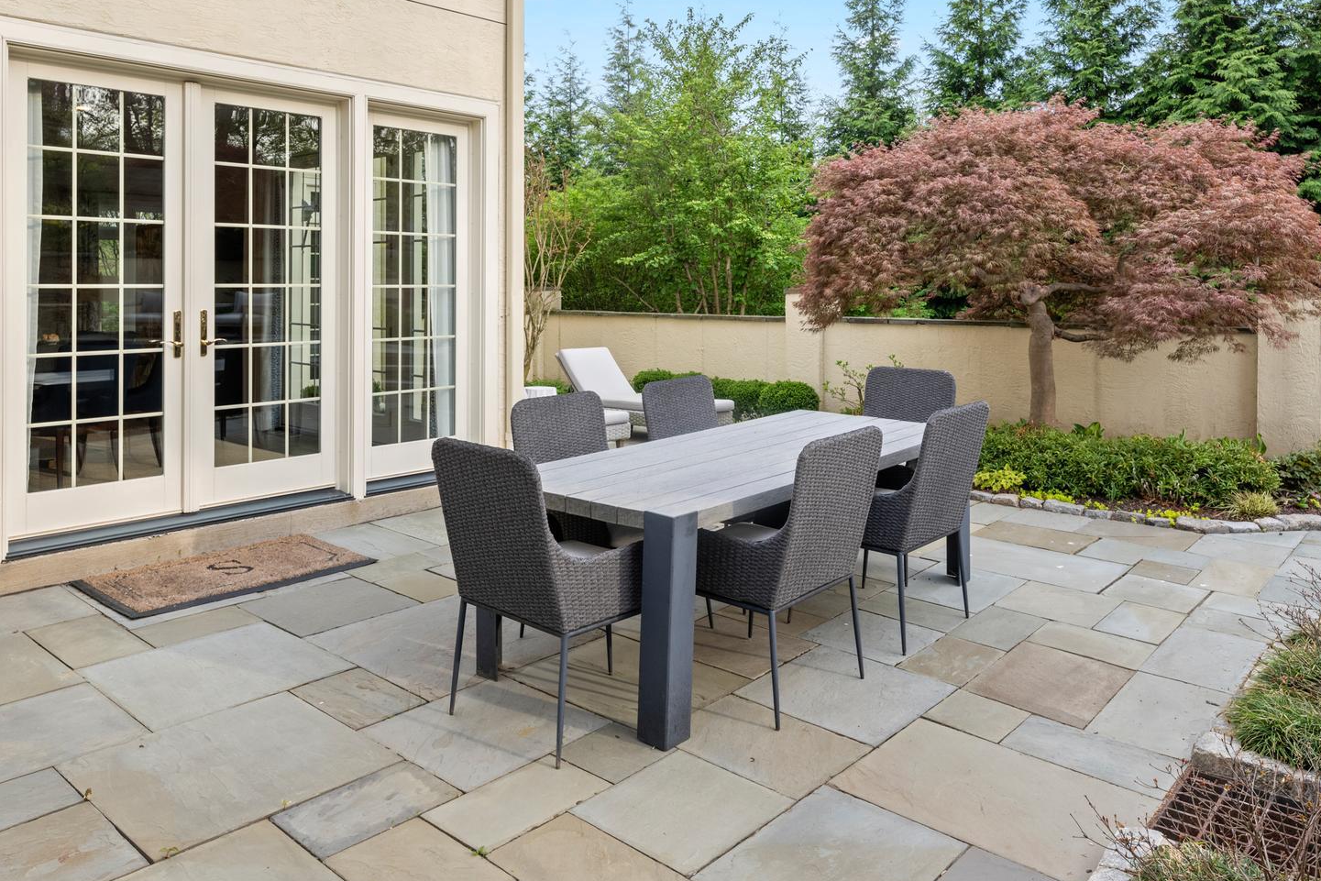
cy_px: 282
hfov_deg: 67.3
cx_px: 688
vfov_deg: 47.0
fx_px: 991
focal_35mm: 27
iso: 640
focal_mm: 19
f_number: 8
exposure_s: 1/200
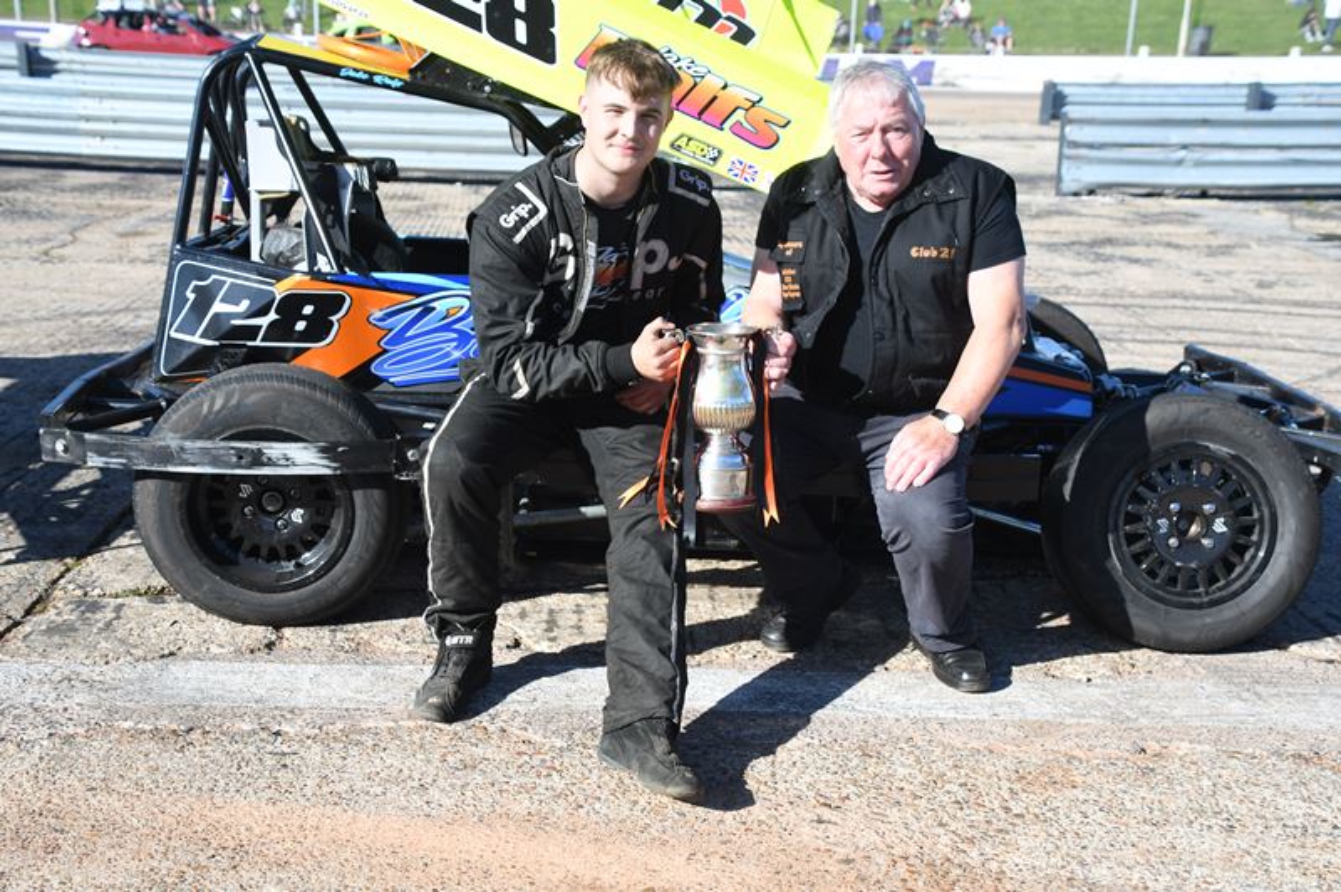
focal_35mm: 45
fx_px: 1675
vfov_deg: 29.8
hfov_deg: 43.6
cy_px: 446
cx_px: 670
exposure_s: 1/500
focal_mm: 30
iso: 100
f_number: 4.5
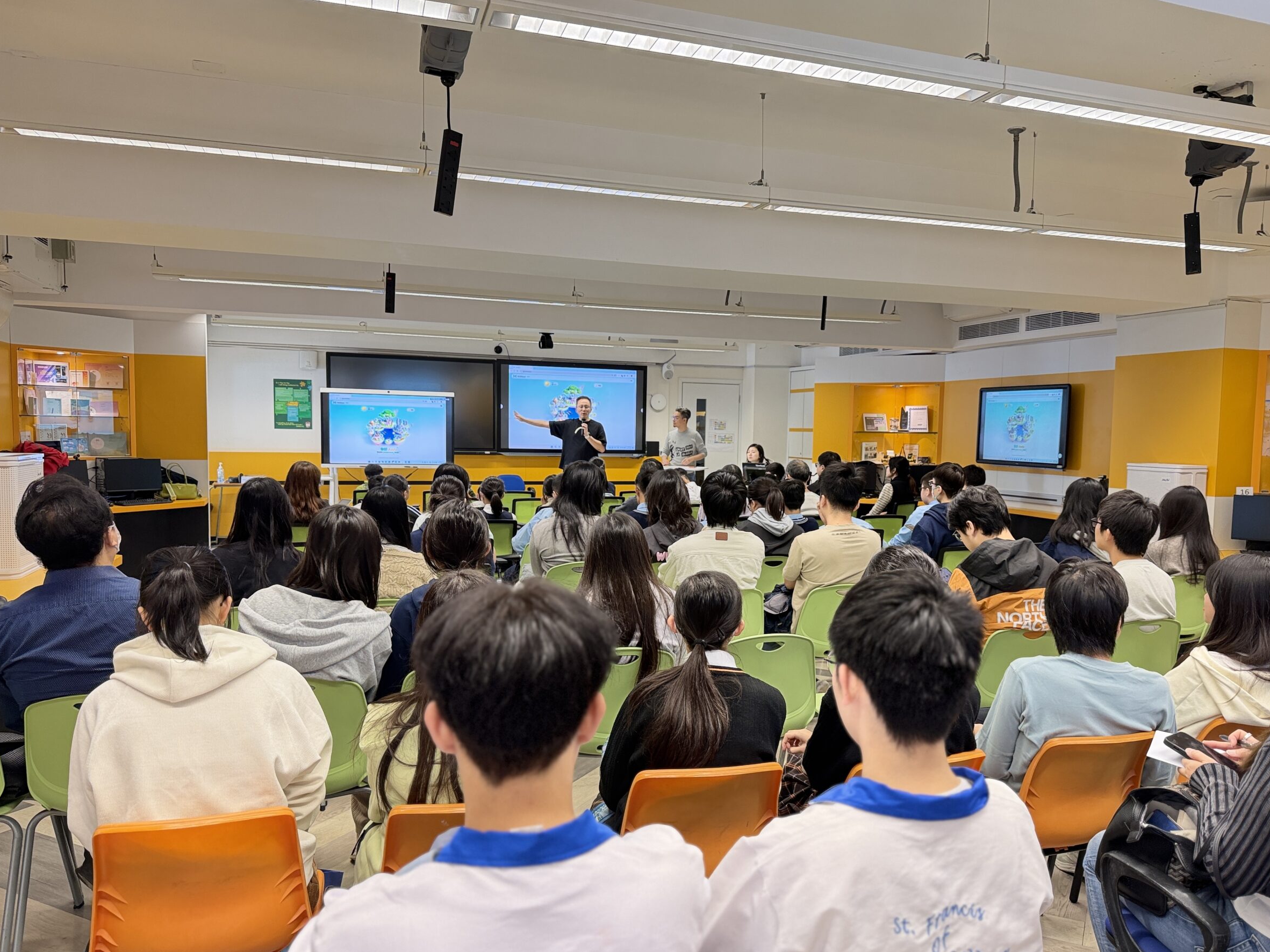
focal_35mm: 26
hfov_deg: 67.2
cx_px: 685
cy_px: 507
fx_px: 954
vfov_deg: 53.0
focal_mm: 6.76
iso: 250
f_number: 1.78
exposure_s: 1/50
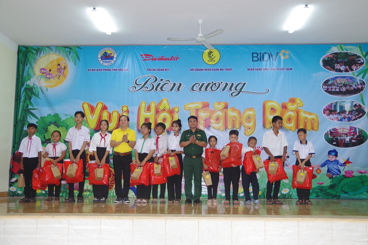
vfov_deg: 36.9
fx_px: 368
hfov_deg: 53.1
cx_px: 184
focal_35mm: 36
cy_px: 122
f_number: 4
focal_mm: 24
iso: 800
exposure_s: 1/60
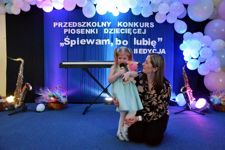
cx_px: 112
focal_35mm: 33
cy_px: 75
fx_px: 206
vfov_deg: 40.0
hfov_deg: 57.2
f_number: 3.8
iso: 5600
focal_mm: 22
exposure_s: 1/100
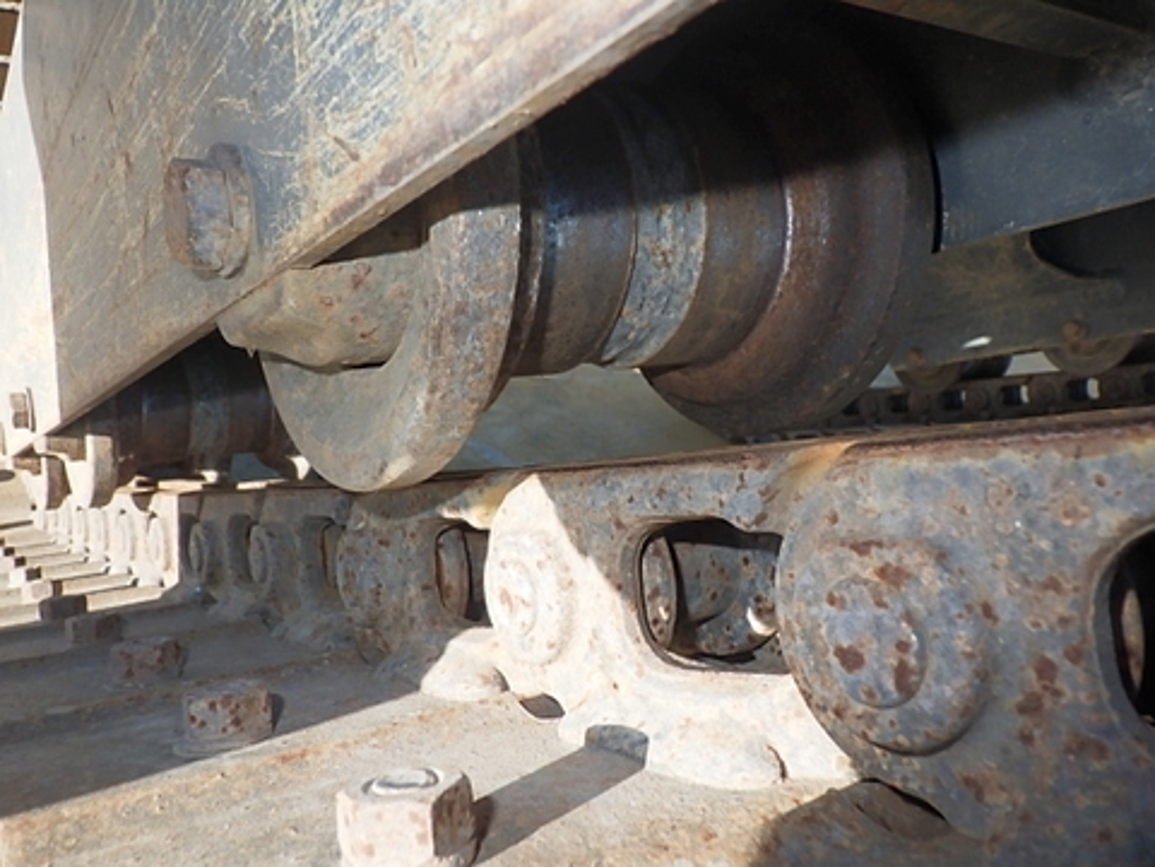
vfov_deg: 49.7
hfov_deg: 63.4
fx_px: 934
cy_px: 434
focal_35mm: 28
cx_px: 578
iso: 250
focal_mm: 5
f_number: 4.2
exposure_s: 1/320
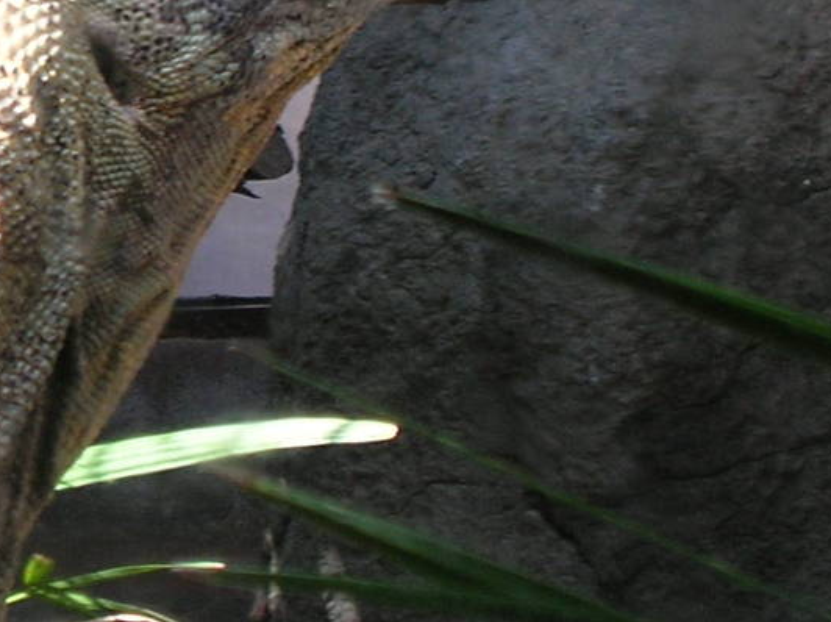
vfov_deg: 5.0
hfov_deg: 6.6
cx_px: -209
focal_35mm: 298
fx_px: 7147
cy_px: 96
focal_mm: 16.4
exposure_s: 1/32.7
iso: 50
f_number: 4.8
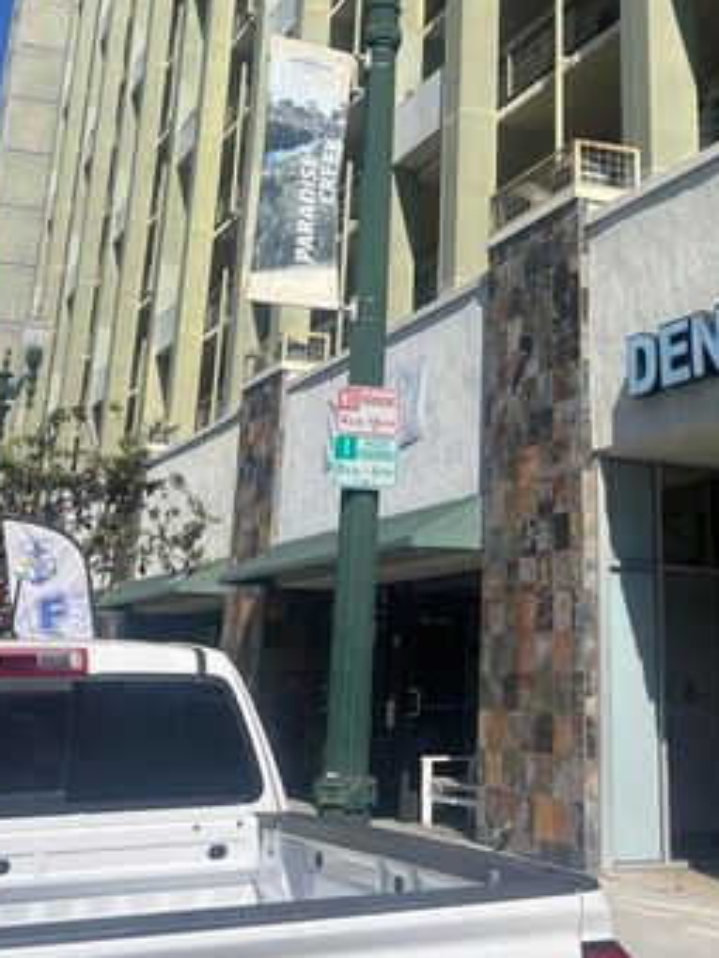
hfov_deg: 28.3
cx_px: 491
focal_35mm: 51
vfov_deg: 35.8
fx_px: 1412
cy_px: 145
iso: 50
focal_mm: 5.7
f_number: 1.5
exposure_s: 1/6211
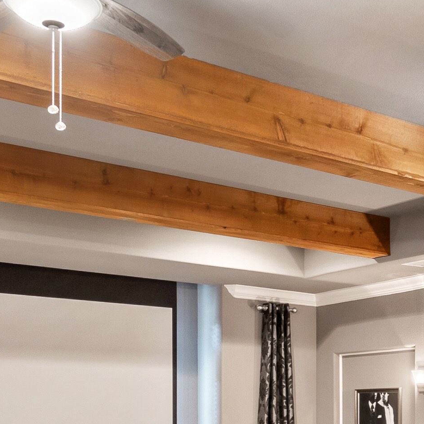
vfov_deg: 26.2
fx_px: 859
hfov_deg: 26.9
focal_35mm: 62
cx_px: 370
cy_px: 432
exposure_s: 5
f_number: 8
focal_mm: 10
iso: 200
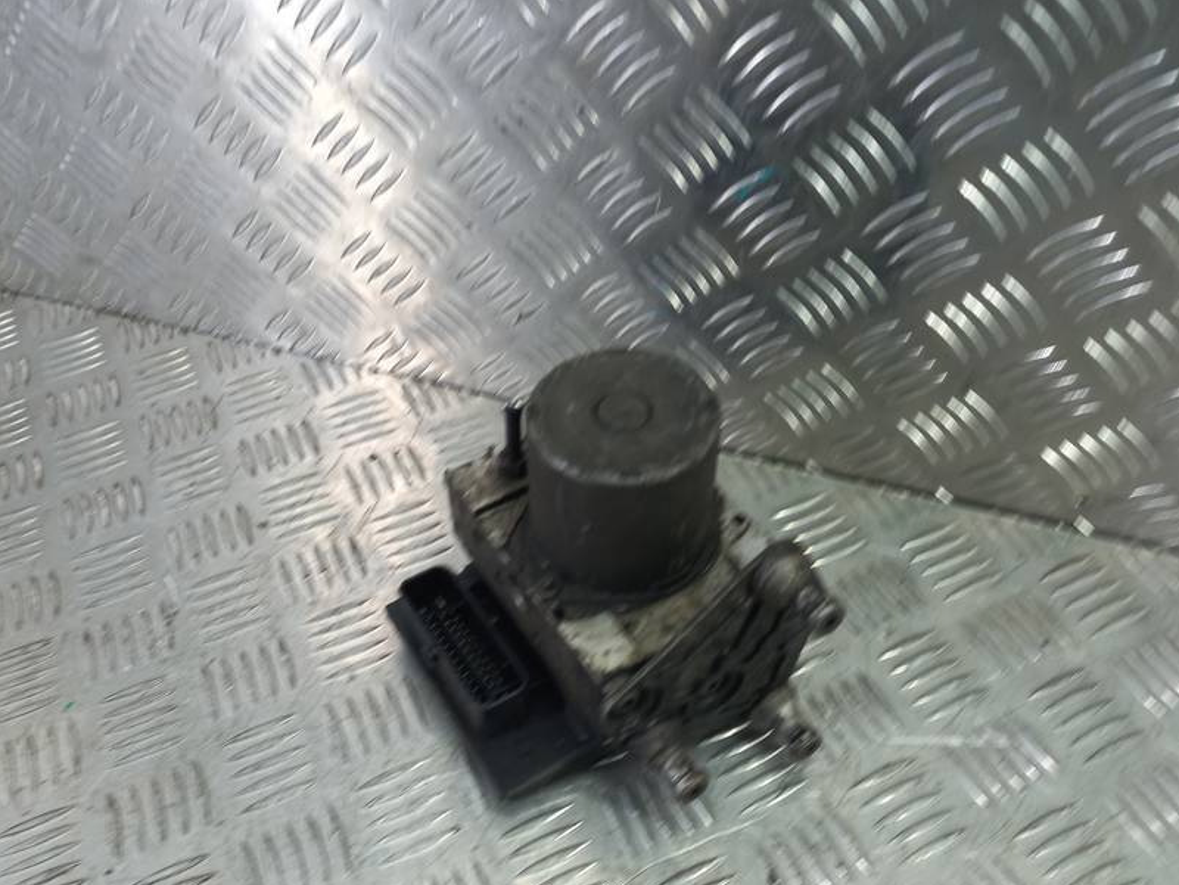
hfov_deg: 56.8
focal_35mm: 32
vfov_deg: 44.0
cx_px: 576
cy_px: 513
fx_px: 1090
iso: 64
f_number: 1.8
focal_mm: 4.6
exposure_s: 1/50
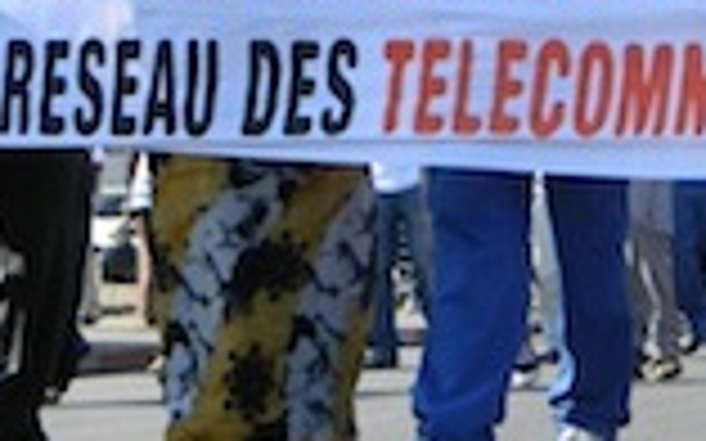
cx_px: 998
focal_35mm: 138
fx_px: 2654
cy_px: -151
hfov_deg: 14.3
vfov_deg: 9.3
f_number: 3.5
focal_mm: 7.3
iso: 80
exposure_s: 1/400
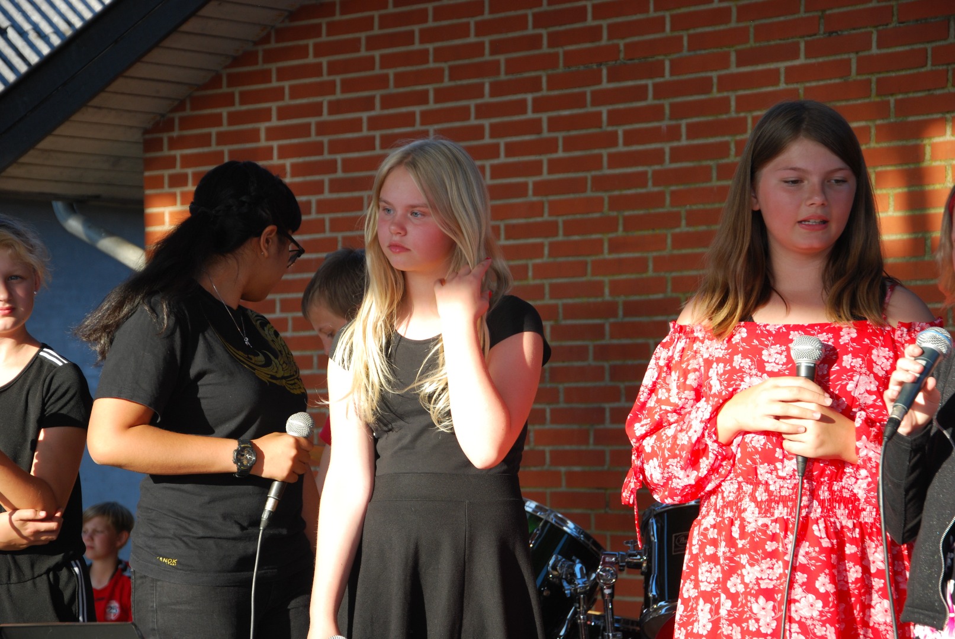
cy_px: 320
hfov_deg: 19.4
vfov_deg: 13.1
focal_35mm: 105
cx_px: 478
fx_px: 2789
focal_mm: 70
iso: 200
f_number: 5.6
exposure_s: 1/200
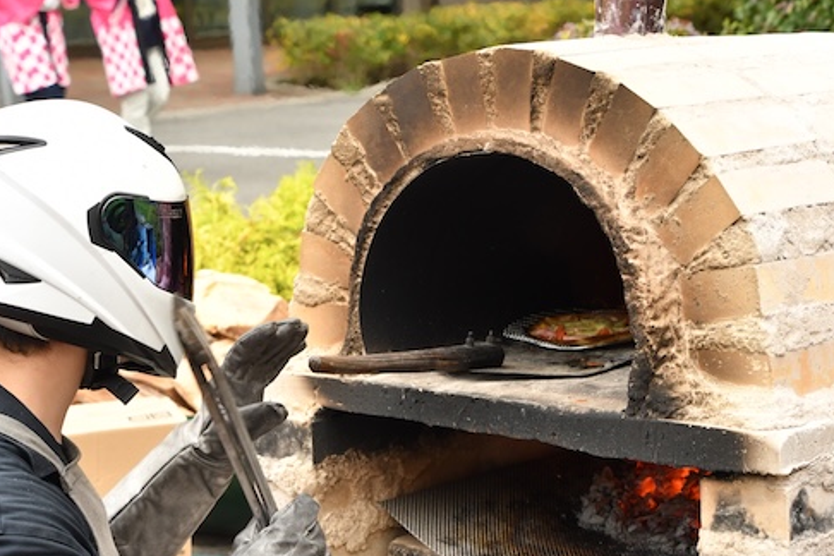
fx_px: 2502
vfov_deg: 12.7
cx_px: 420
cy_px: 281
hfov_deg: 18.9
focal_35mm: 108
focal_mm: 70
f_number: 8
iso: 800
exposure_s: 1/250
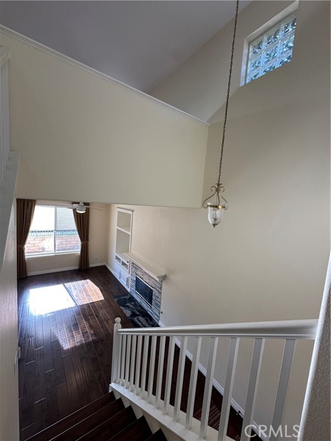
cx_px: 166
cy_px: 220
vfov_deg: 102.1
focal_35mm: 14
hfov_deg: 85.7
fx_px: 178
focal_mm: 2.22
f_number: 2.2
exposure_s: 1/120
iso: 80
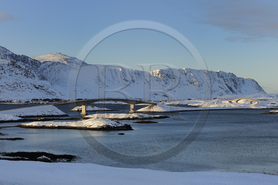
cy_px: 92
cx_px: 139
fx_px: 540
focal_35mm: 70
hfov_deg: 28.9
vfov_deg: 19.4
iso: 200
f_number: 11
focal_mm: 70
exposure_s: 1/160
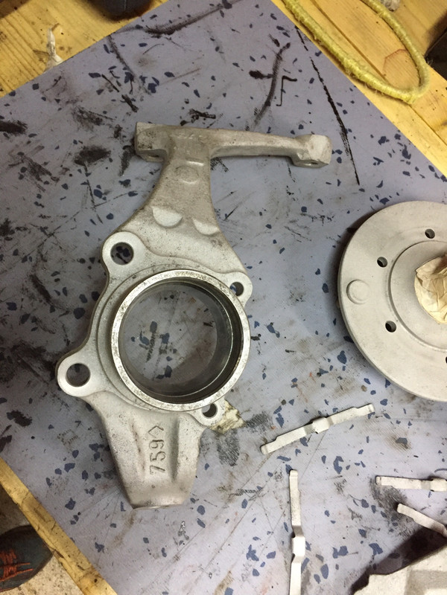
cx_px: 224
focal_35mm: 29
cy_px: 298
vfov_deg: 61.7
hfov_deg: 48.2
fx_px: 499
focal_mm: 4.15
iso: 250
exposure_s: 1/25
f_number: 2.2
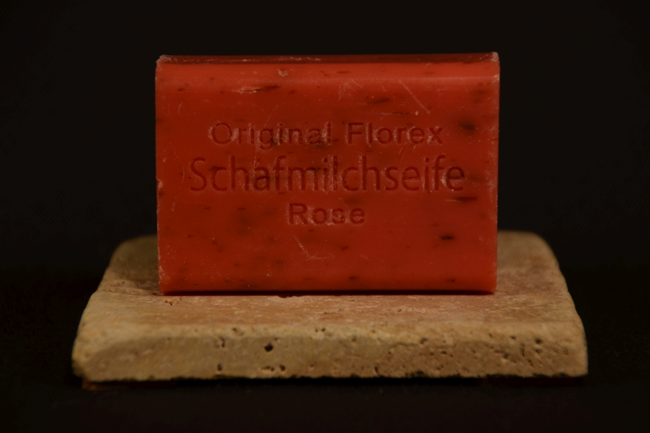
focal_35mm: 167
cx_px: 321
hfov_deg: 12.3
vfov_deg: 8.2
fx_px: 3015
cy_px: 217
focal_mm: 110
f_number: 6
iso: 400
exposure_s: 1/400
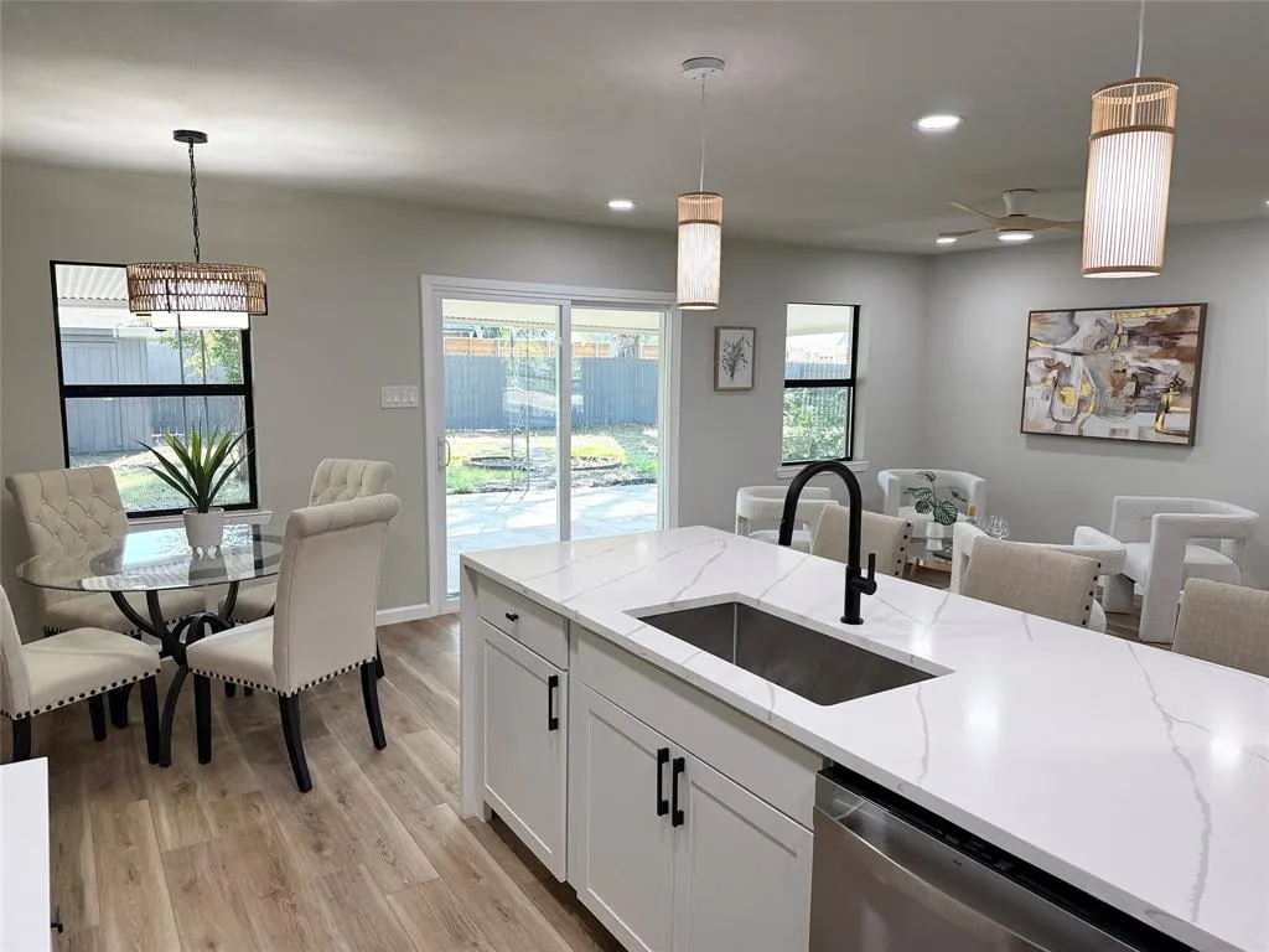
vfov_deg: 56.8
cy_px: 476
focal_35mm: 24
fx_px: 880
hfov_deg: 71.6
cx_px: 634
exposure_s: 1/218
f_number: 1.78
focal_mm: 6.76
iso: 160
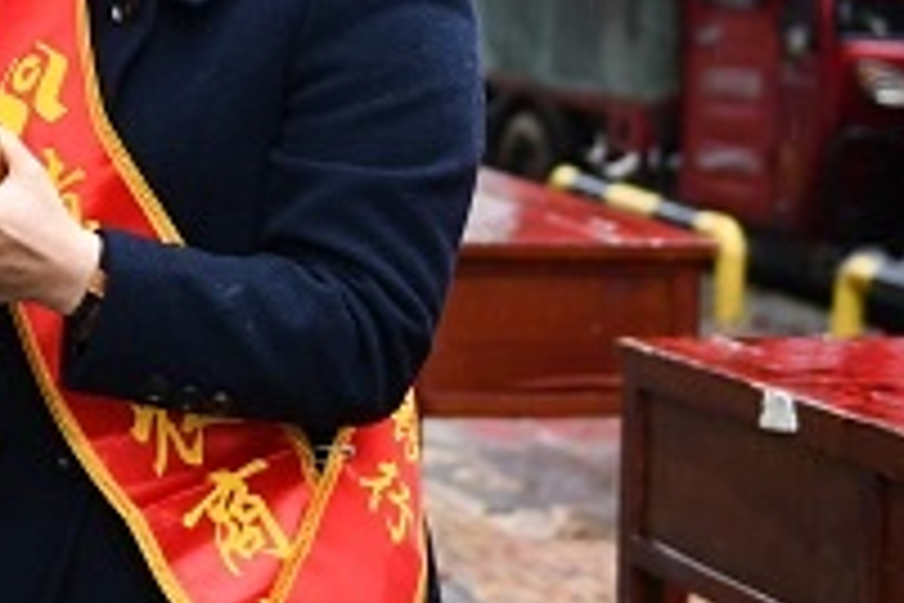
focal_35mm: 123
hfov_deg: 15.8
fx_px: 3088
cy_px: -110
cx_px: -270
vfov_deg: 11.0
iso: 400
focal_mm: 38
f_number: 2.8
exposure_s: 1/250
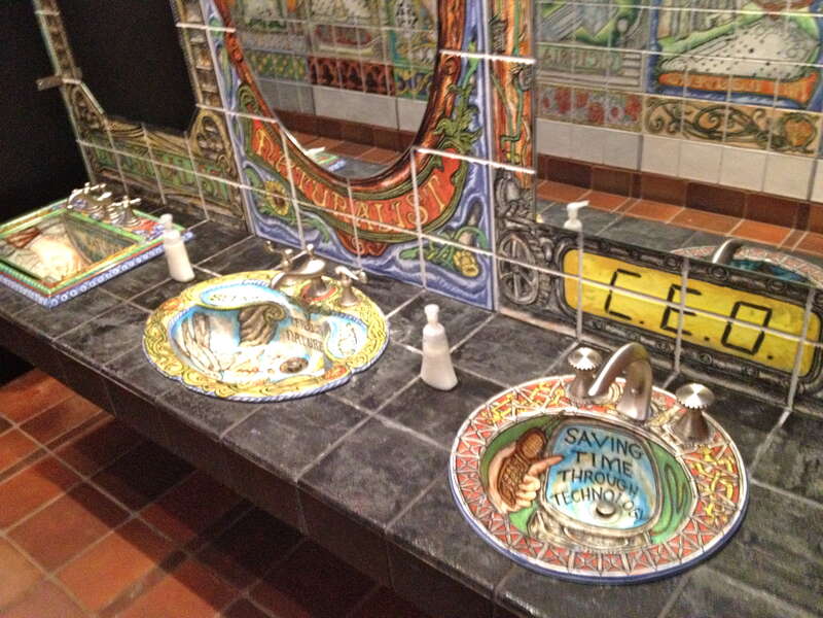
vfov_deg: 40.7
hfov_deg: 52.6
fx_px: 832
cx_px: 412
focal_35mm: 35
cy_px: 309
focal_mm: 4.28
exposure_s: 1/15
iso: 500
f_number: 2.4
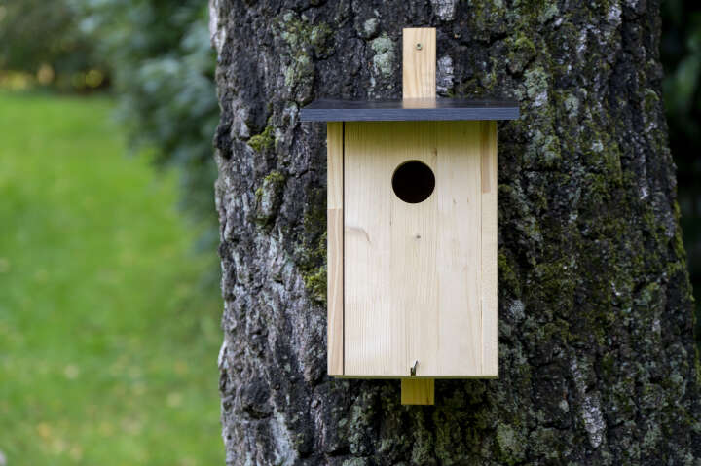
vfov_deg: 11.0
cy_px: 233
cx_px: 350
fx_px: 2432
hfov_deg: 16.4
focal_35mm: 125
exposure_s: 1/125
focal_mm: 125
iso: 560
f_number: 6.3
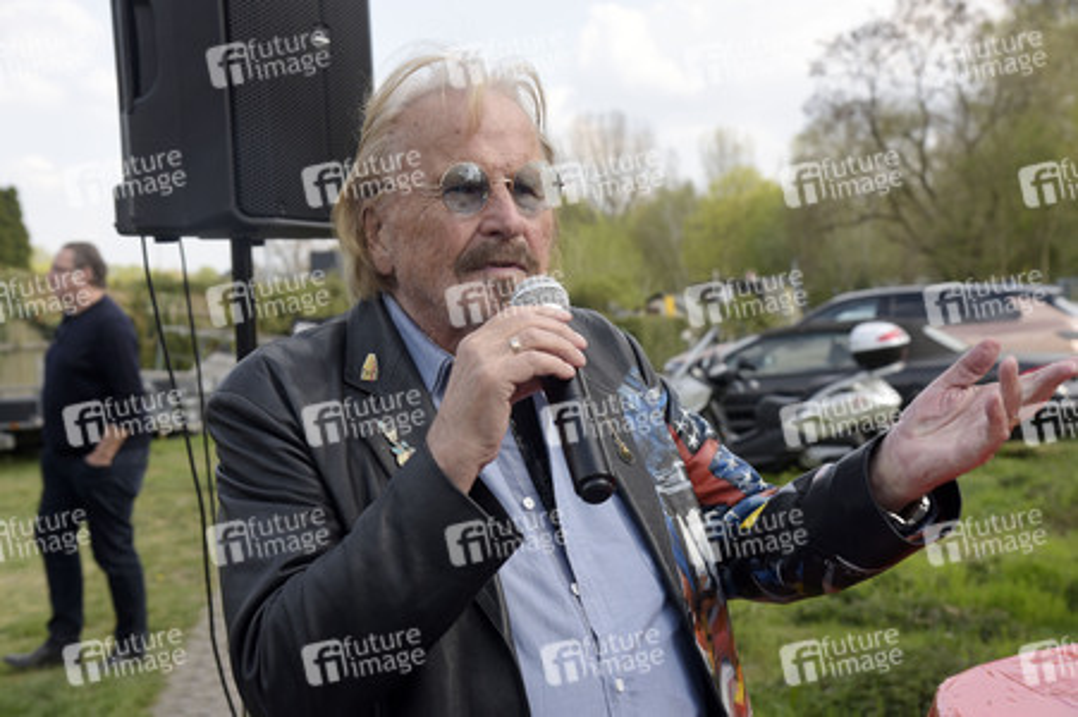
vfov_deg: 23.3
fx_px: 1735
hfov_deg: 34.5
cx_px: 539
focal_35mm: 58
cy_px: 358
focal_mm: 58
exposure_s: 1/500
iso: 500
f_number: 7.1
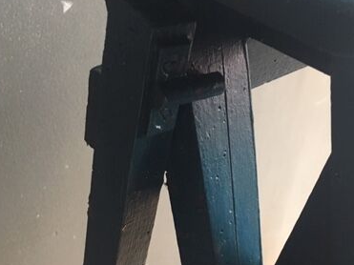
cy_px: 186
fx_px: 511
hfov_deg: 38.1
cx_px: 203
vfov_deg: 28.8
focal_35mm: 50
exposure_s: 1/25
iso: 200
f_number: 2.2
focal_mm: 4.15
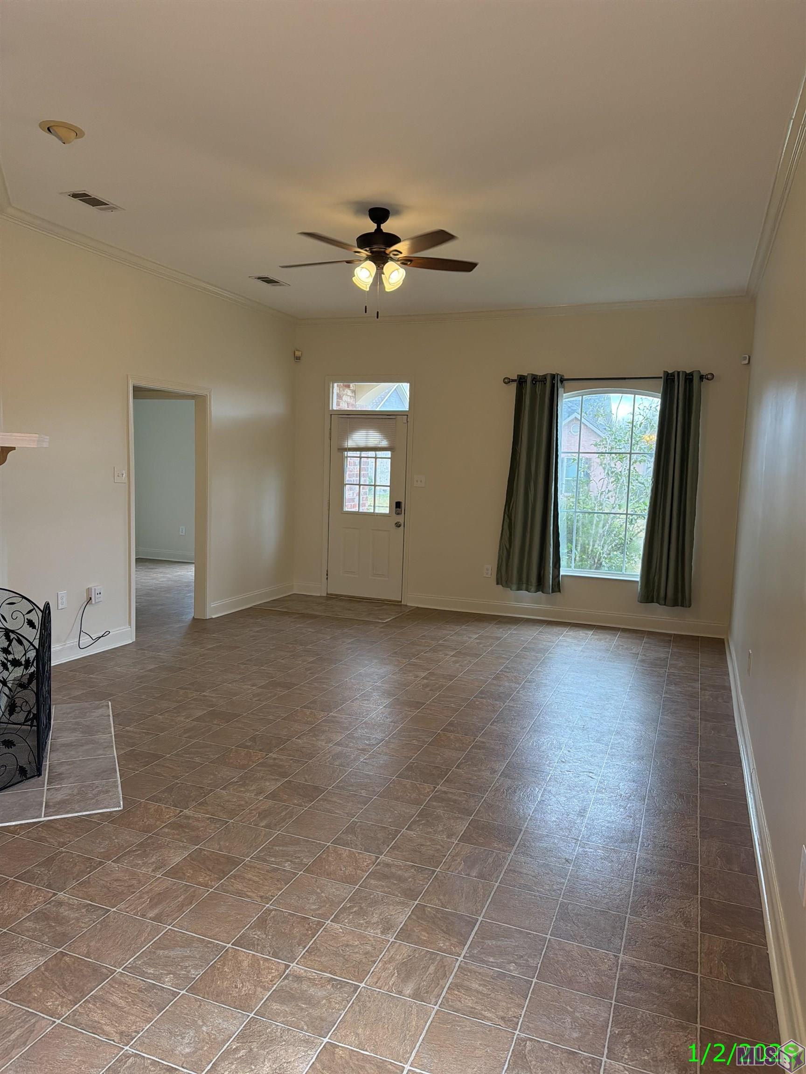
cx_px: 403
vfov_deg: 71.6
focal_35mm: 24
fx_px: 745
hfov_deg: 56.8
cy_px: 537
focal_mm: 6.76
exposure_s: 1/217
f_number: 1.78
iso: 200
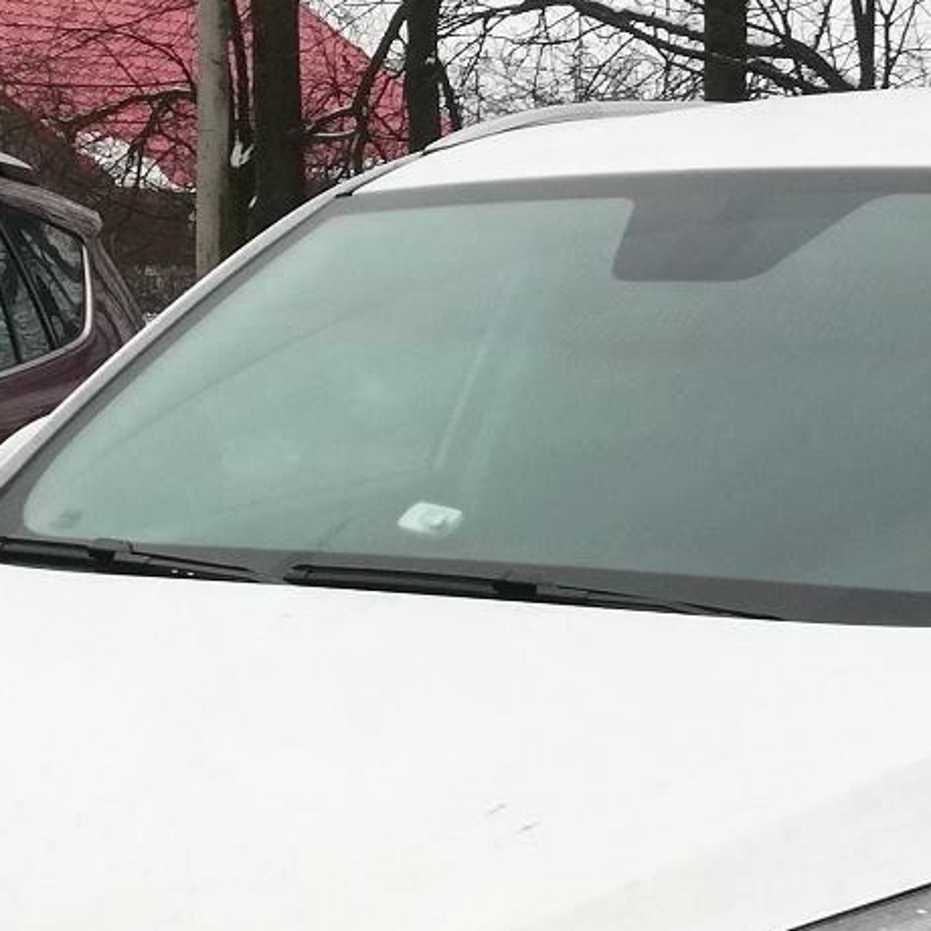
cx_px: 73
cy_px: 986
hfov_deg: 17.1
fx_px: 3043
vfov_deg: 16.9
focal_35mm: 100
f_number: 2.2
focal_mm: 3.81
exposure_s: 1/50
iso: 64
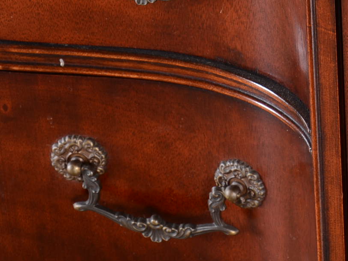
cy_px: -18
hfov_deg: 7.2
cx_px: 480
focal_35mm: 271
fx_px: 2726
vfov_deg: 5.5
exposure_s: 1/125
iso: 125
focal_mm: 62
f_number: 8
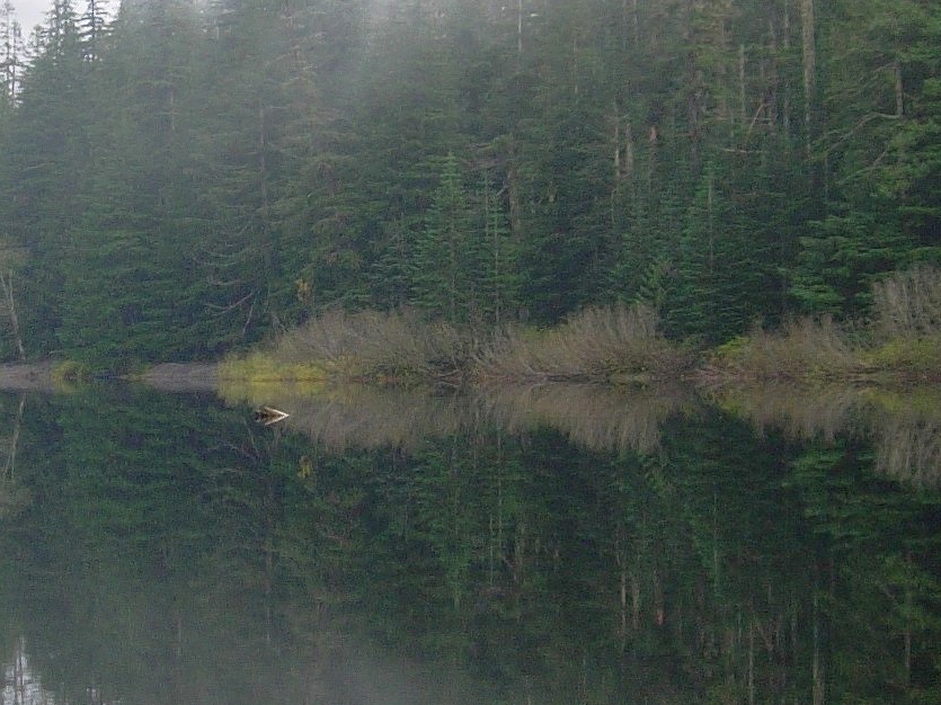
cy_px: 301
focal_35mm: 118
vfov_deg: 12.5
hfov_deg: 16.6
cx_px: 263
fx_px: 3207
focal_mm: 7.8
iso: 64
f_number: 2.8
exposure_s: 1/98.7
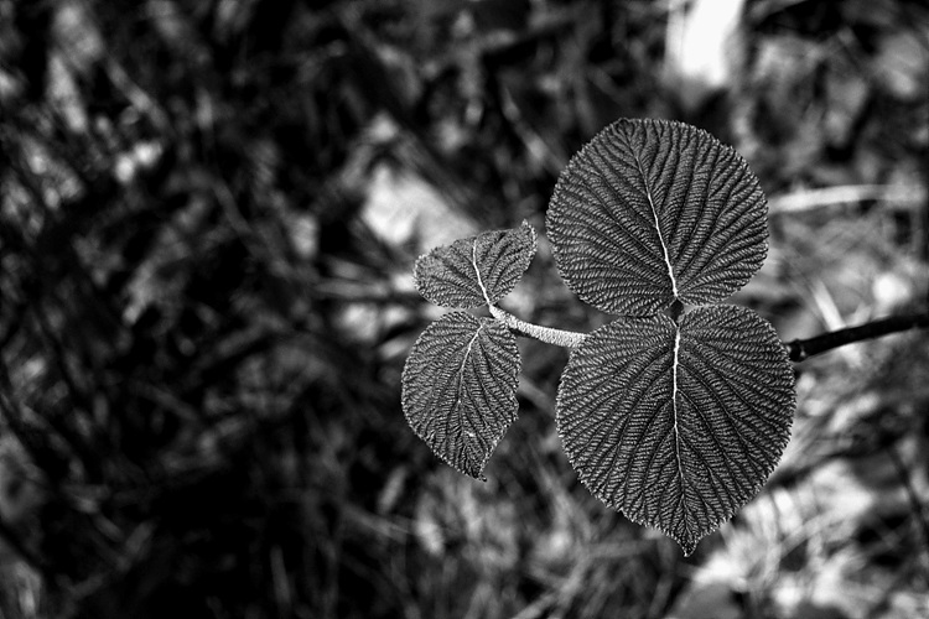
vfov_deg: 25.5
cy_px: 310
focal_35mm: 53
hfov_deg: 37.5
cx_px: 464
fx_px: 1368
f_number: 7.1
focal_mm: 35
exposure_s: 1/1600
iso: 1600
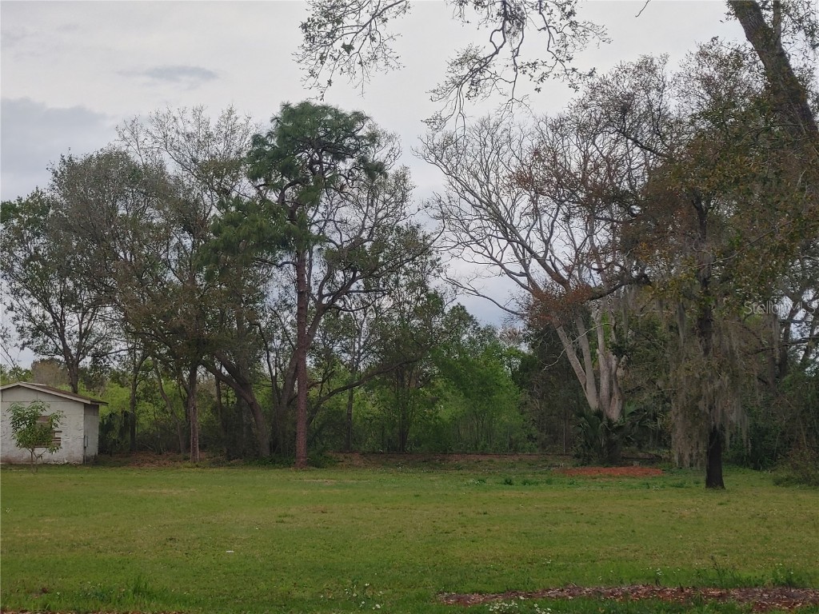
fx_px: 1538
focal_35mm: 65
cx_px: 410
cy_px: 307
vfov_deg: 22.6
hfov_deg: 29.8
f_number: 1.8
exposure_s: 1/189
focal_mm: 5.58
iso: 50
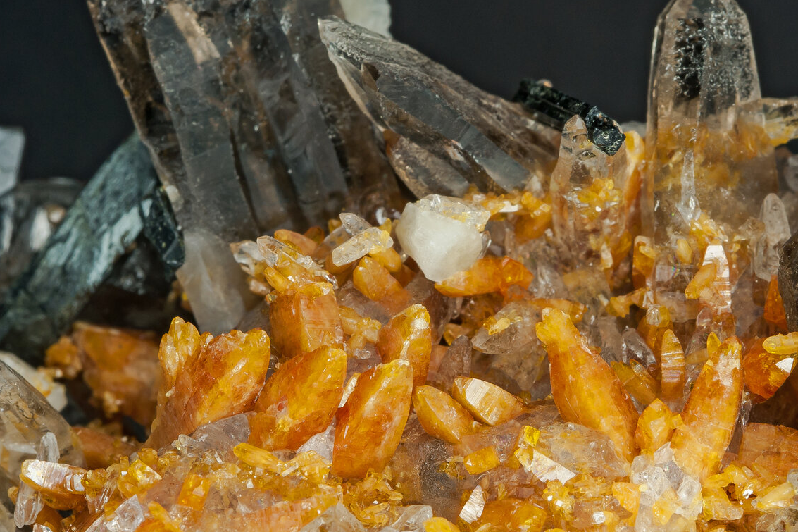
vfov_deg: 10.8
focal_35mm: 127
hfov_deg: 16.1
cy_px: 305
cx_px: 492
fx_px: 2815
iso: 250
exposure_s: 1/1.25
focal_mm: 60
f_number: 25
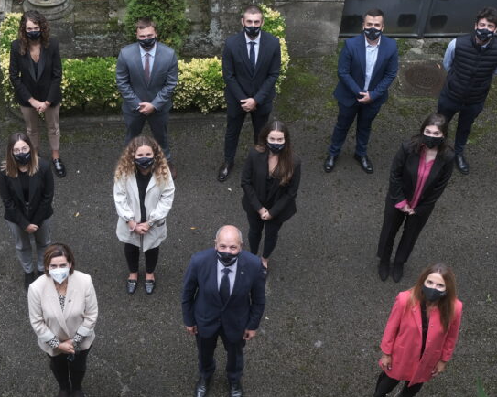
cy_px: 199
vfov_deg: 24.6
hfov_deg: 30.1
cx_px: 133
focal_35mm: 62
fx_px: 912
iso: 200
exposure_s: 1/160
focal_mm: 23.3
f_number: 3.2
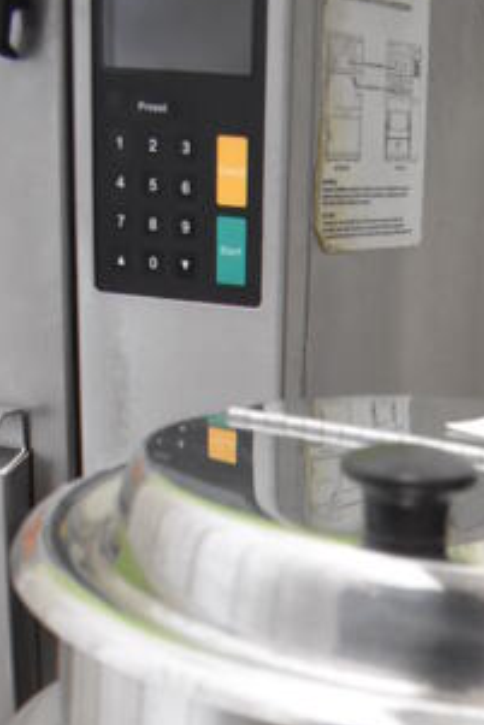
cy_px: 1066
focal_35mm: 82
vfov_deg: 21.2
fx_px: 1652
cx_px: 551
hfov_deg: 16.1
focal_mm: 18
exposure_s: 1/125
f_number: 3.5
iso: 2200
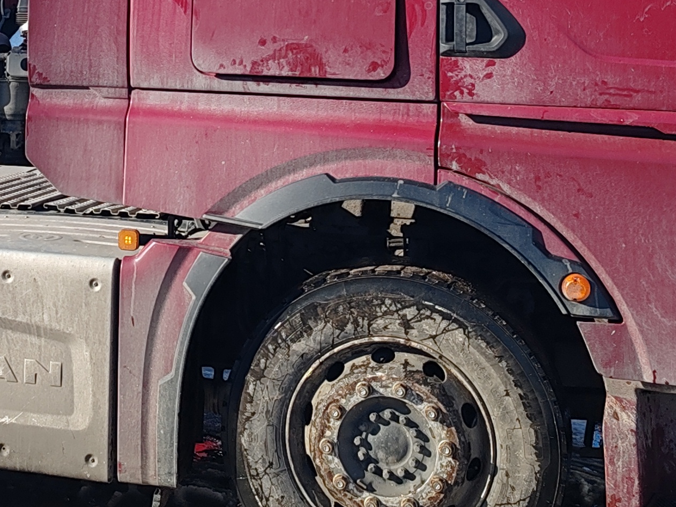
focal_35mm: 87
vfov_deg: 16.4
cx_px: 103
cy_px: -68
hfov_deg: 22.1
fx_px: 1699
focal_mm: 6.12
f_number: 1.9
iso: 50
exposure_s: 1/450
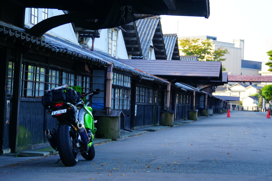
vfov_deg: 15.0
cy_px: 90
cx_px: 136
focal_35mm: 91
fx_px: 687
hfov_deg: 22.4
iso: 160
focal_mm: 61
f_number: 5.6
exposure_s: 1/90
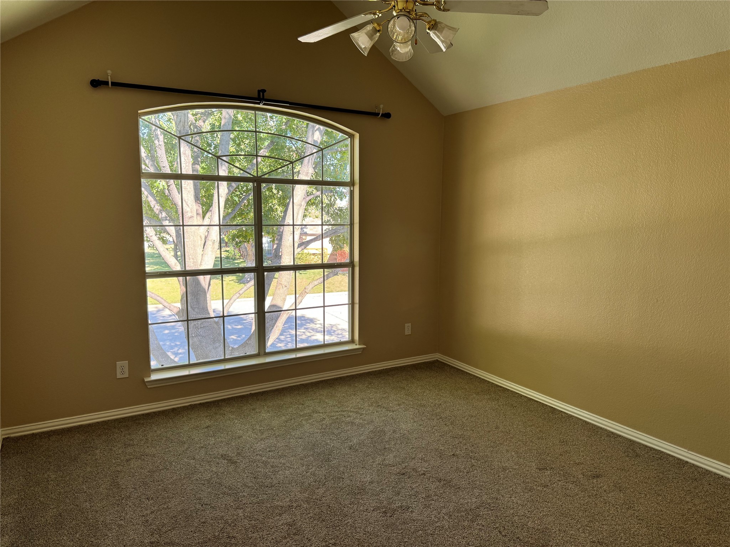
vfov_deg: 56.8
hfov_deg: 71.6
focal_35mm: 24
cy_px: 274
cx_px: 365
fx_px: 506
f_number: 1.78
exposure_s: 1/121
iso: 80
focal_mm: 6.76
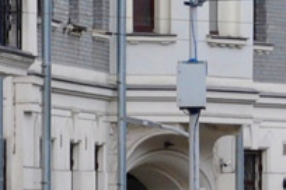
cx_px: 641
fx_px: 4250
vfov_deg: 2.6
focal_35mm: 535
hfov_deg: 3.8
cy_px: 159
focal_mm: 52
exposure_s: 1/250
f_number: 5.6
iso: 400
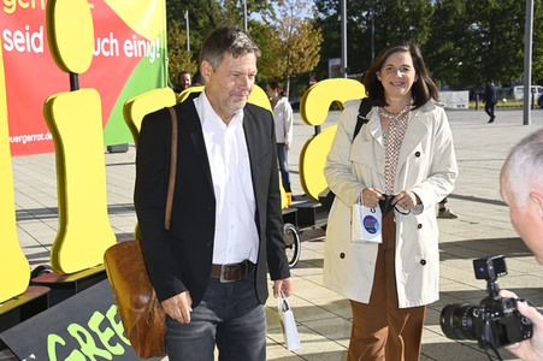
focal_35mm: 55
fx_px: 829
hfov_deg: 36.3
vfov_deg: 24.6
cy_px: 180
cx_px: 272
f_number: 8
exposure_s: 1/250
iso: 125
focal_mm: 55
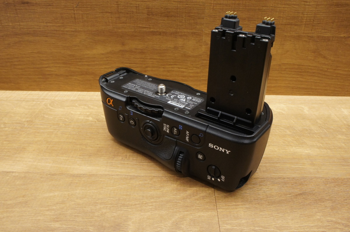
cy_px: 116
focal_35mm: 30
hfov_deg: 62.0
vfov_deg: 43.5
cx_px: 175
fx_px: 291
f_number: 13
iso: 1600
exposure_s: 1/30
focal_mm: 20
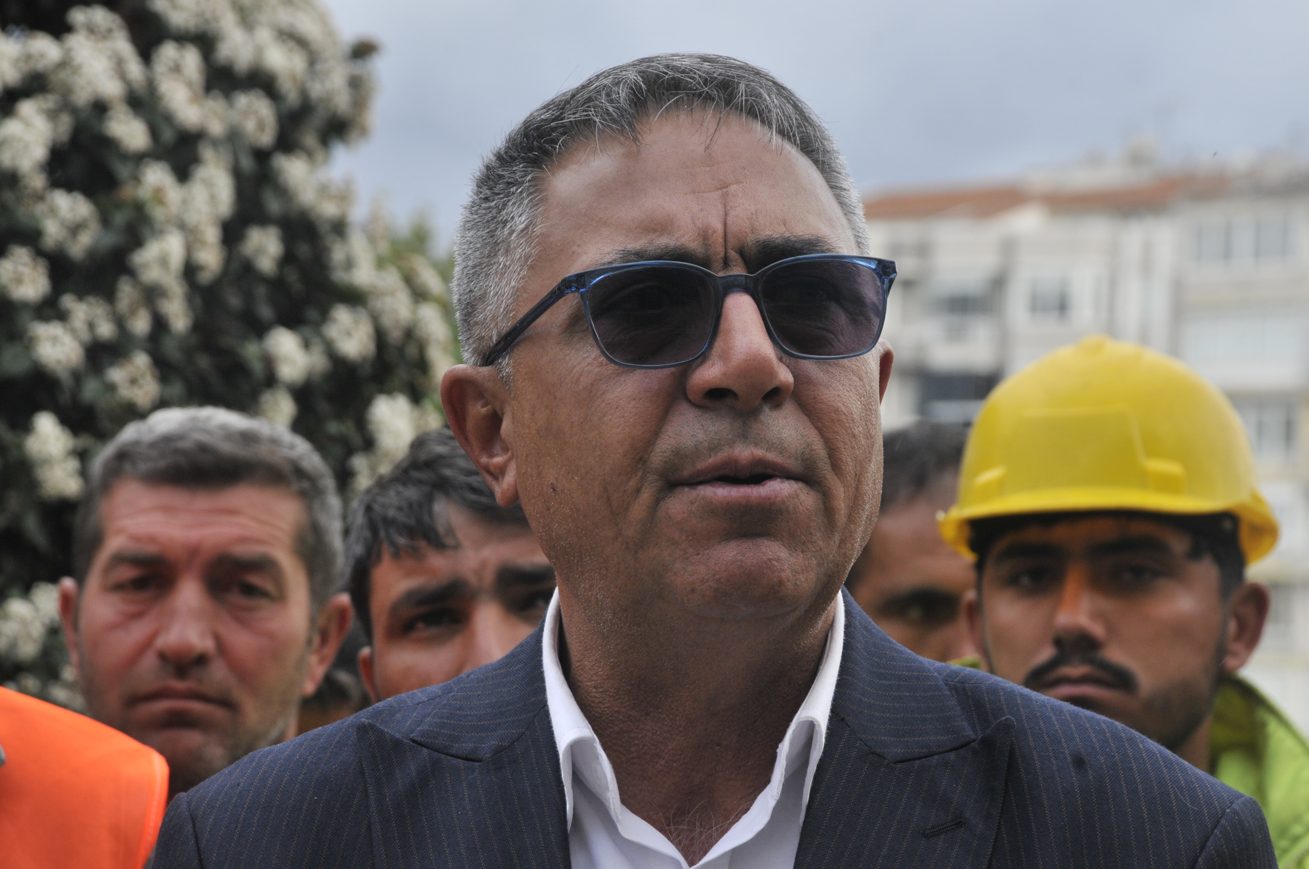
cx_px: 654
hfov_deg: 14.4
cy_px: 434
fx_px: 5175
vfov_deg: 9.6
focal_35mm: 142
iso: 400
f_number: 8
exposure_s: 1/250
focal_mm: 95
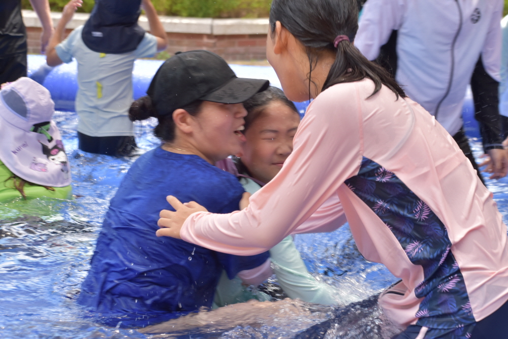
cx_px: 254
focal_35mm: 120
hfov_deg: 17.1
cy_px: 170
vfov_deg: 11.4
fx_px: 1694
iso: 400
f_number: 7.1
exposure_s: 1/200
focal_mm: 80
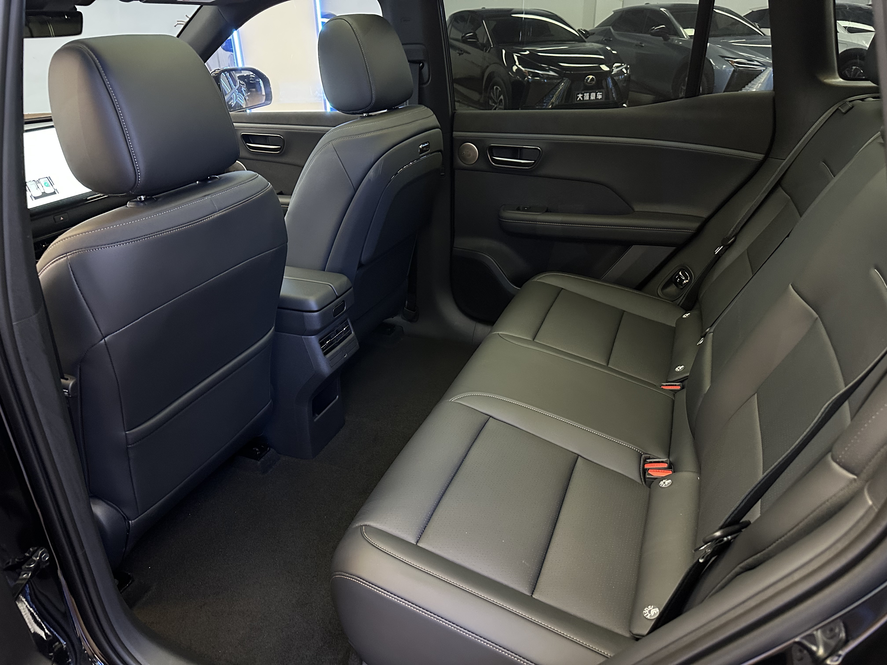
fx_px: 615
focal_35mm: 24
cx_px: 444
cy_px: 332
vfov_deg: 56.8
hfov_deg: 71.6
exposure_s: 1/25
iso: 1000
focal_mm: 6.86
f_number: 1.78
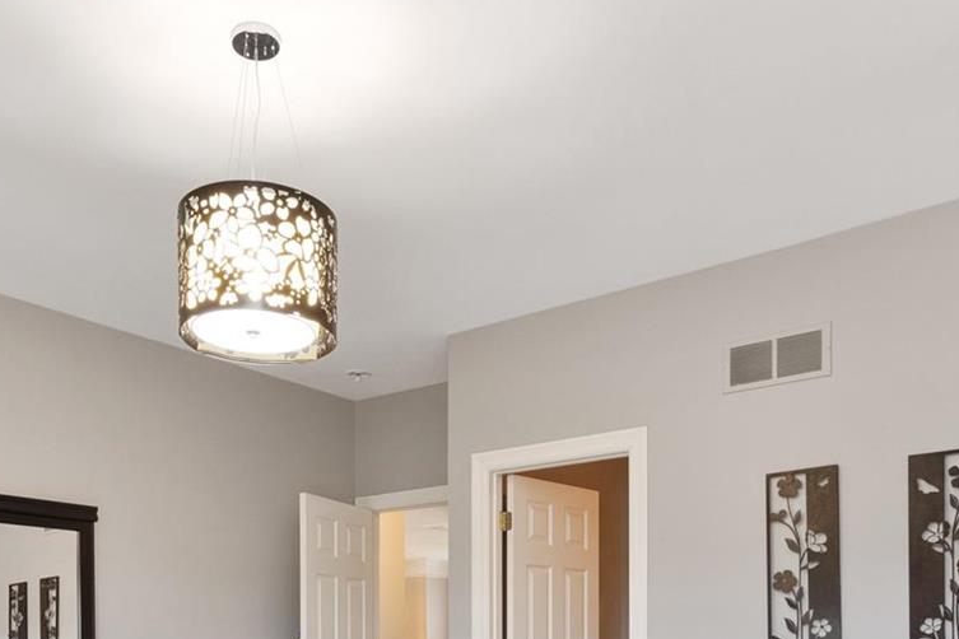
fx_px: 906
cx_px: 392
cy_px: 663
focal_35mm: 34
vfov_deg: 34.7
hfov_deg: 55.5
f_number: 10
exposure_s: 1/1.25
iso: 400
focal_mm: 8
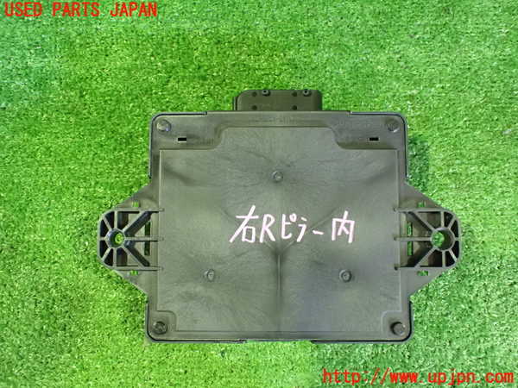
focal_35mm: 30
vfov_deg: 46.8
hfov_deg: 60.0
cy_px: 194
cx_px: 259
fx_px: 449
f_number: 2.3
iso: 1600
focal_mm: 5.4
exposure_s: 1/25
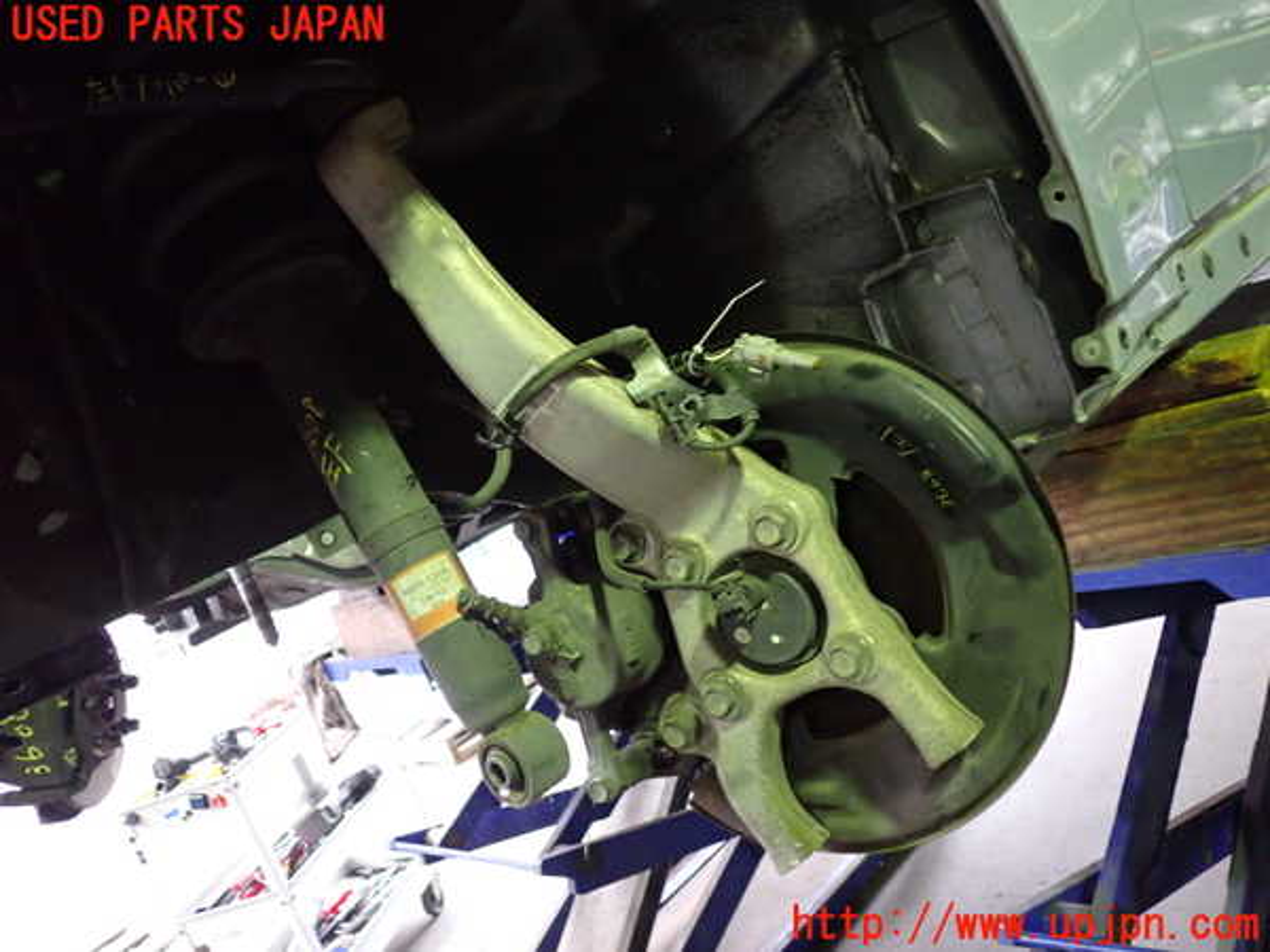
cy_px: 476
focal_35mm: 30
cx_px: 635
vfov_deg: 46.8
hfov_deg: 60.0
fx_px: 1101
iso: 1000
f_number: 2.3
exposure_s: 1/30
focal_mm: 5.4
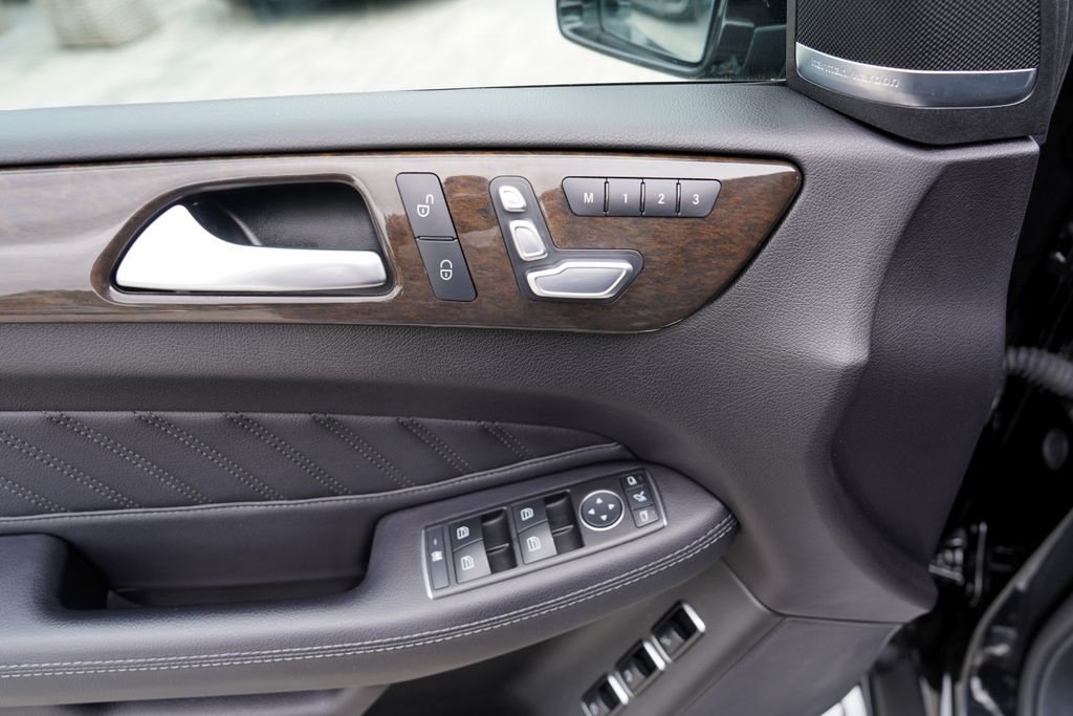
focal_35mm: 24
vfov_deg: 53.1
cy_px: 358
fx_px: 715
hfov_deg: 73.7
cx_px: 536
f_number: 4
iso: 160
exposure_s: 1/60
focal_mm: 24
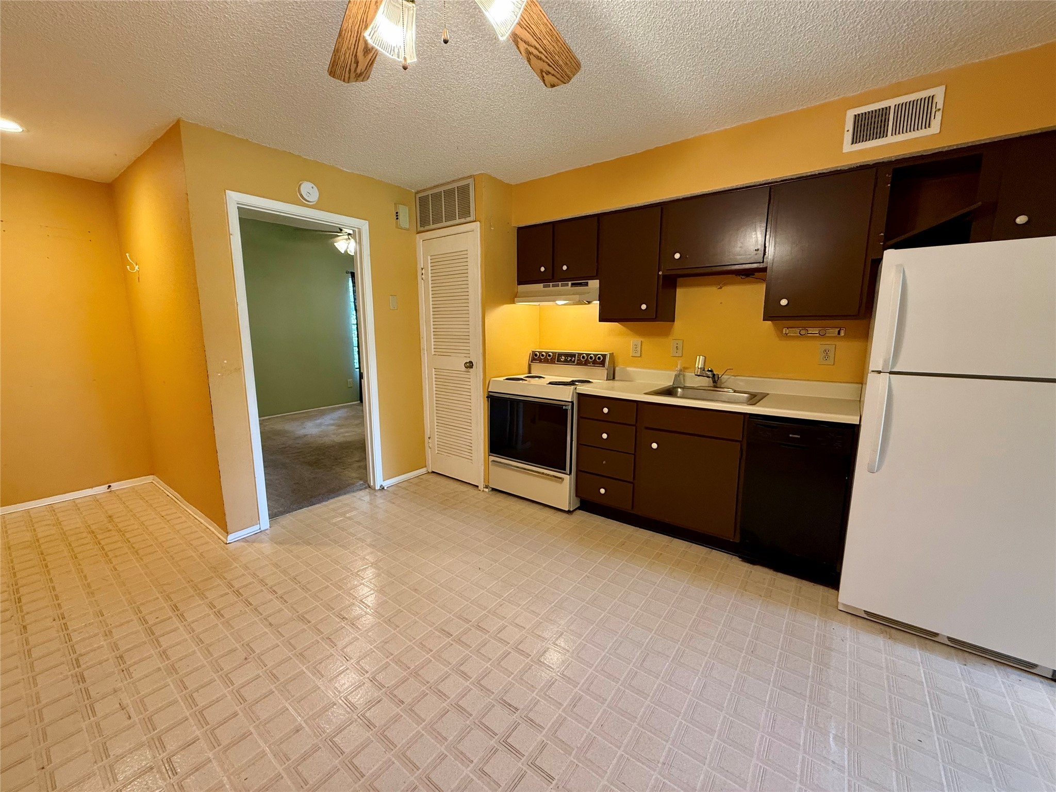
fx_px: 427
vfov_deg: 85.7
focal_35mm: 14
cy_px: 396
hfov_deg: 102.1
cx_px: 528
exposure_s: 1/60
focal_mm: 2.22
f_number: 2.2
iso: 320
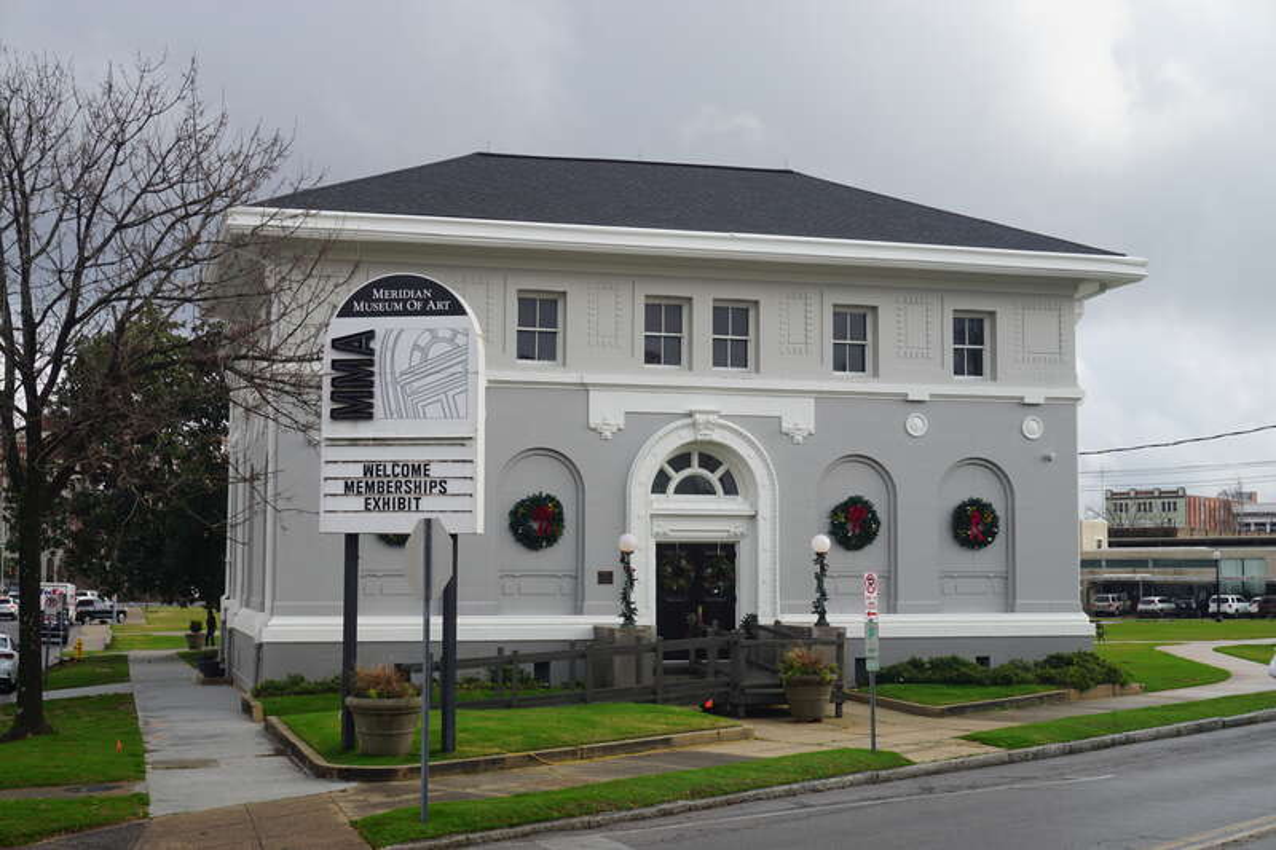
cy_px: 425
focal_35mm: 50
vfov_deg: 27.2
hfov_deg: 40.0
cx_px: 638
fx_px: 1754
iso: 100
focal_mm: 33
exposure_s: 1/125
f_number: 11
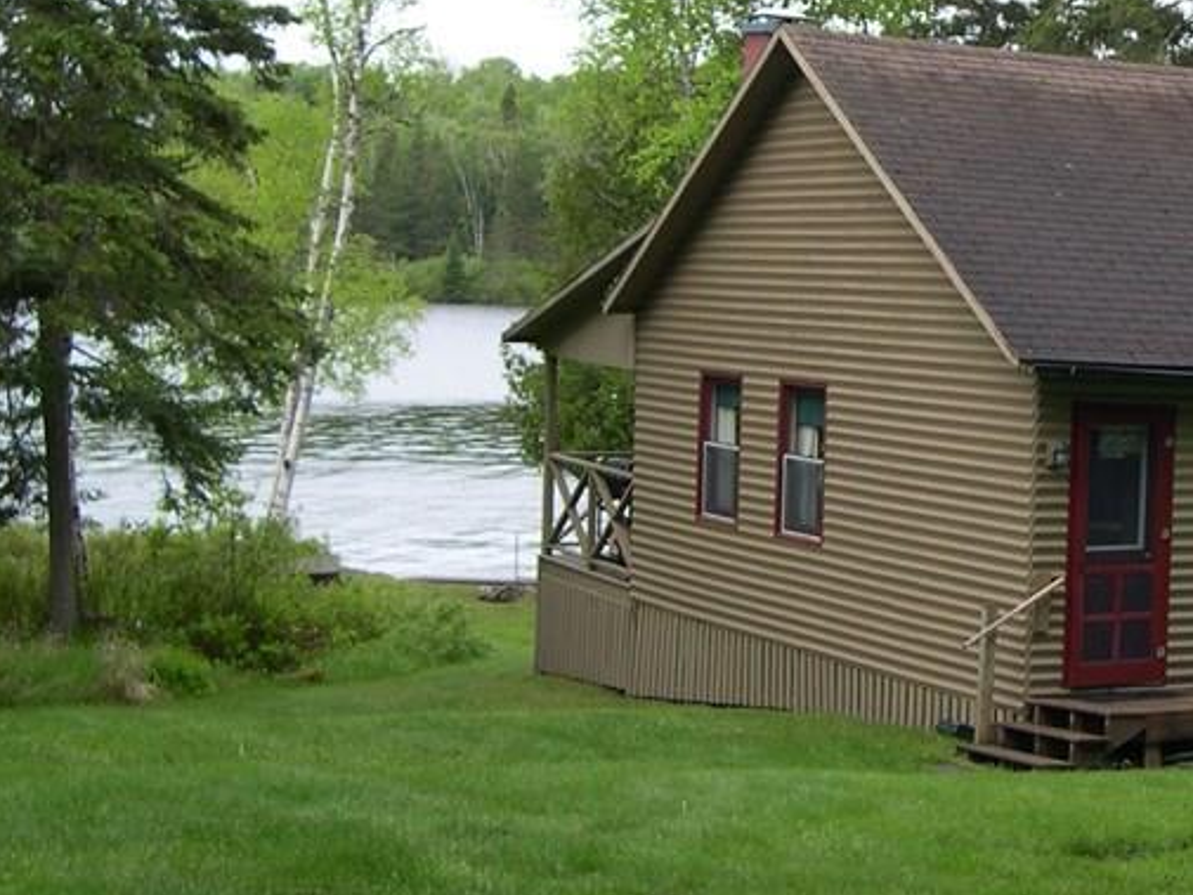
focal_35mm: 77
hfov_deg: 24.6
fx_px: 2654
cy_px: 309
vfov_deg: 19.1
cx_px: 1089
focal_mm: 8
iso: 100
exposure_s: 1/291
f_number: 2.8
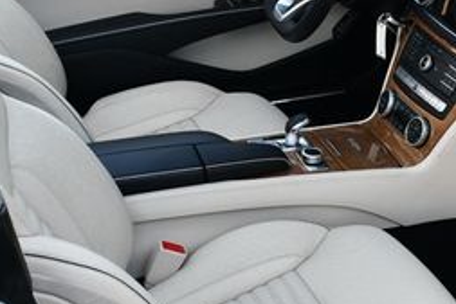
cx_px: 285
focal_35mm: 91
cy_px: 165
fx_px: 1153
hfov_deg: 22.3
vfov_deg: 15.0
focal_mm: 18
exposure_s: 1/250
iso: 360
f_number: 5.6
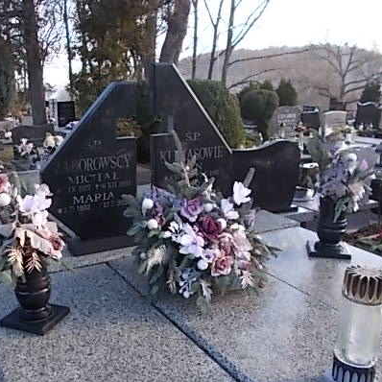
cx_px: 127
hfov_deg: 44.3
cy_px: 215
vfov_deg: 44.8
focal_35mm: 37
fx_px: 462
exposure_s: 1/100
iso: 80
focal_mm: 4.6
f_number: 3.2
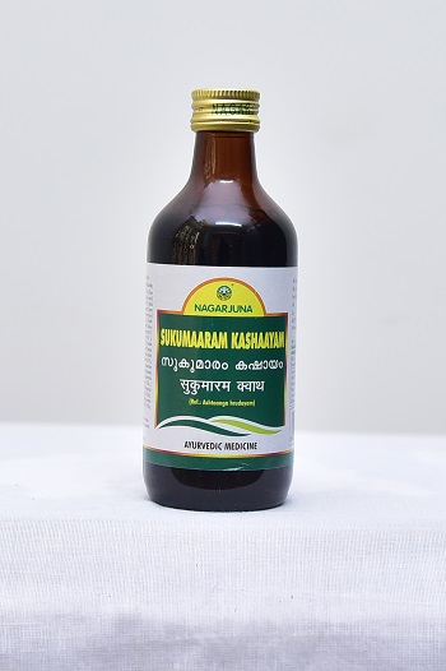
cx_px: 223
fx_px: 744
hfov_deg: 33.4
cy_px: 336
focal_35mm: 40
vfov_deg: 48.5
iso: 1250
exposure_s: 1/80
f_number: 4
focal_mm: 40
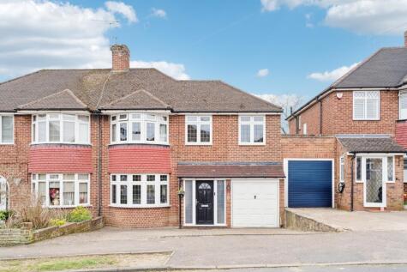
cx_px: 204
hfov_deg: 61.9
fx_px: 339
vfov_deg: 43.6
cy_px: 136
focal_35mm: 30
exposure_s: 1/500
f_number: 8
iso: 640
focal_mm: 30
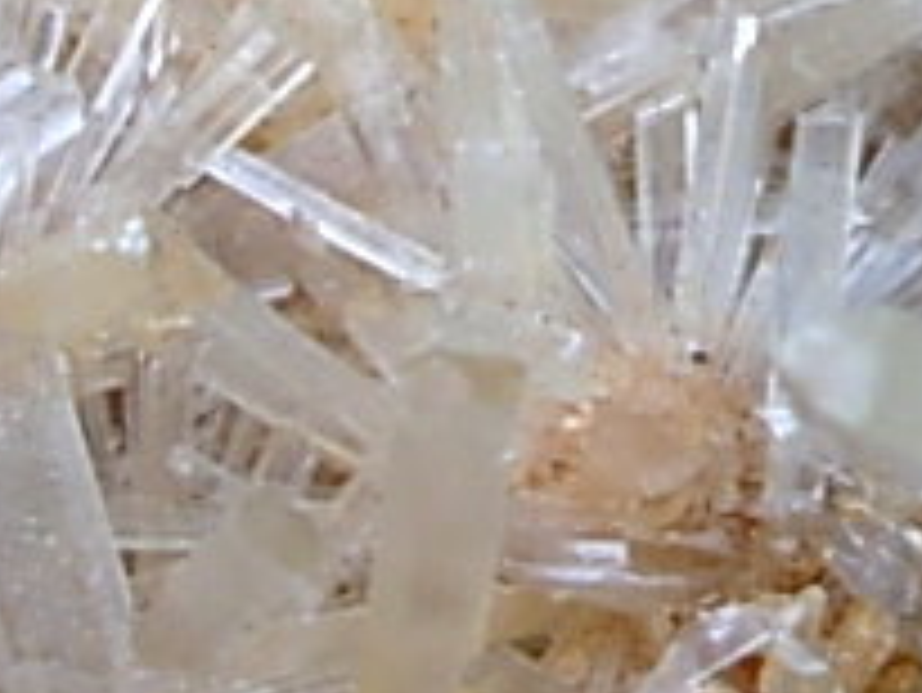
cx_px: 792
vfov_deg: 7.7
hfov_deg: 10.4
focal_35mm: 190
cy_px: -270
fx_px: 5064
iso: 50
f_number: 2.9
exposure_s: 1/197
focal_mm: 6.3
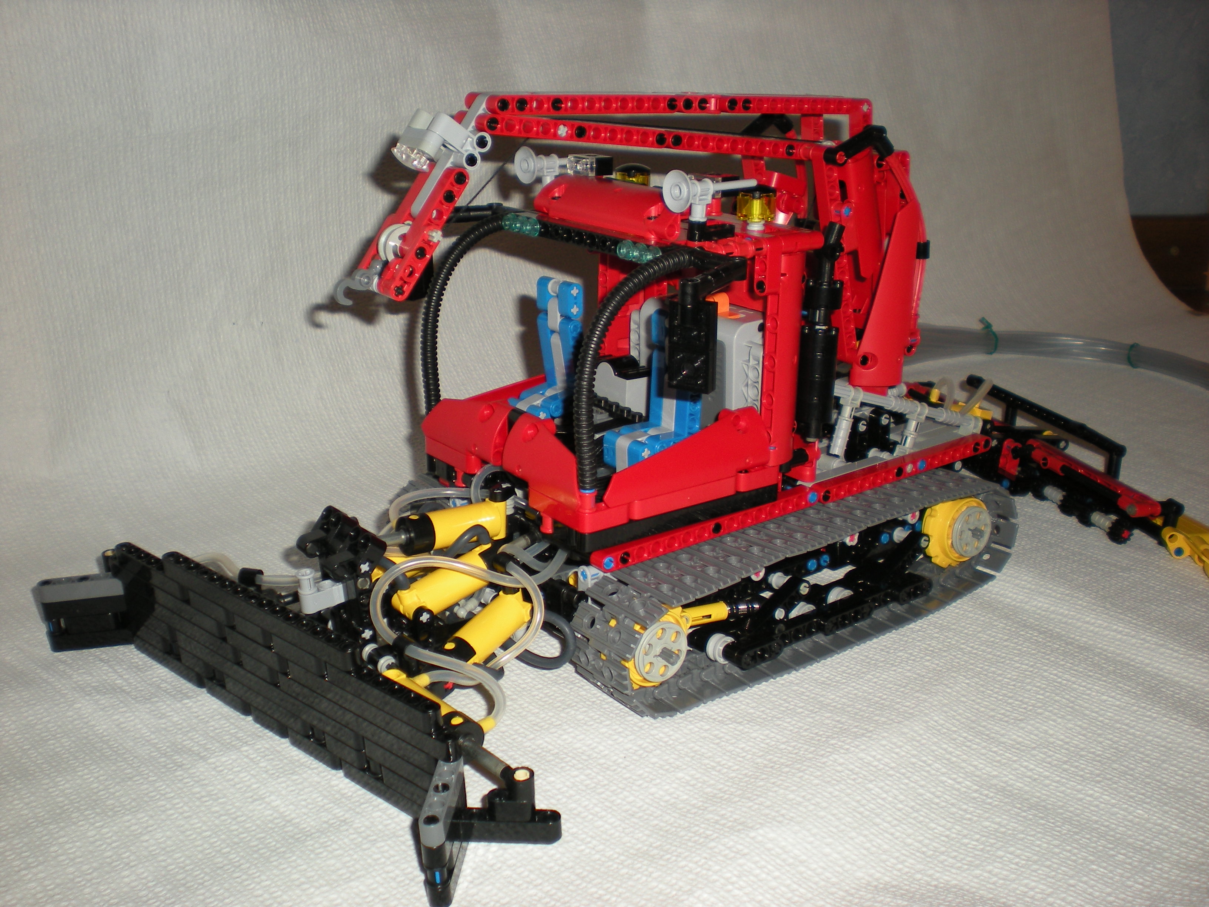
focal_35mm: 38
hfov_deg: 49.0
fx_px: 1327
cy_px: 454
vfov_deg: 37.7
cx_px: 604
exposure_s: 1/60
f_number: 3.1
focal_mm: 6.3
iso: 64
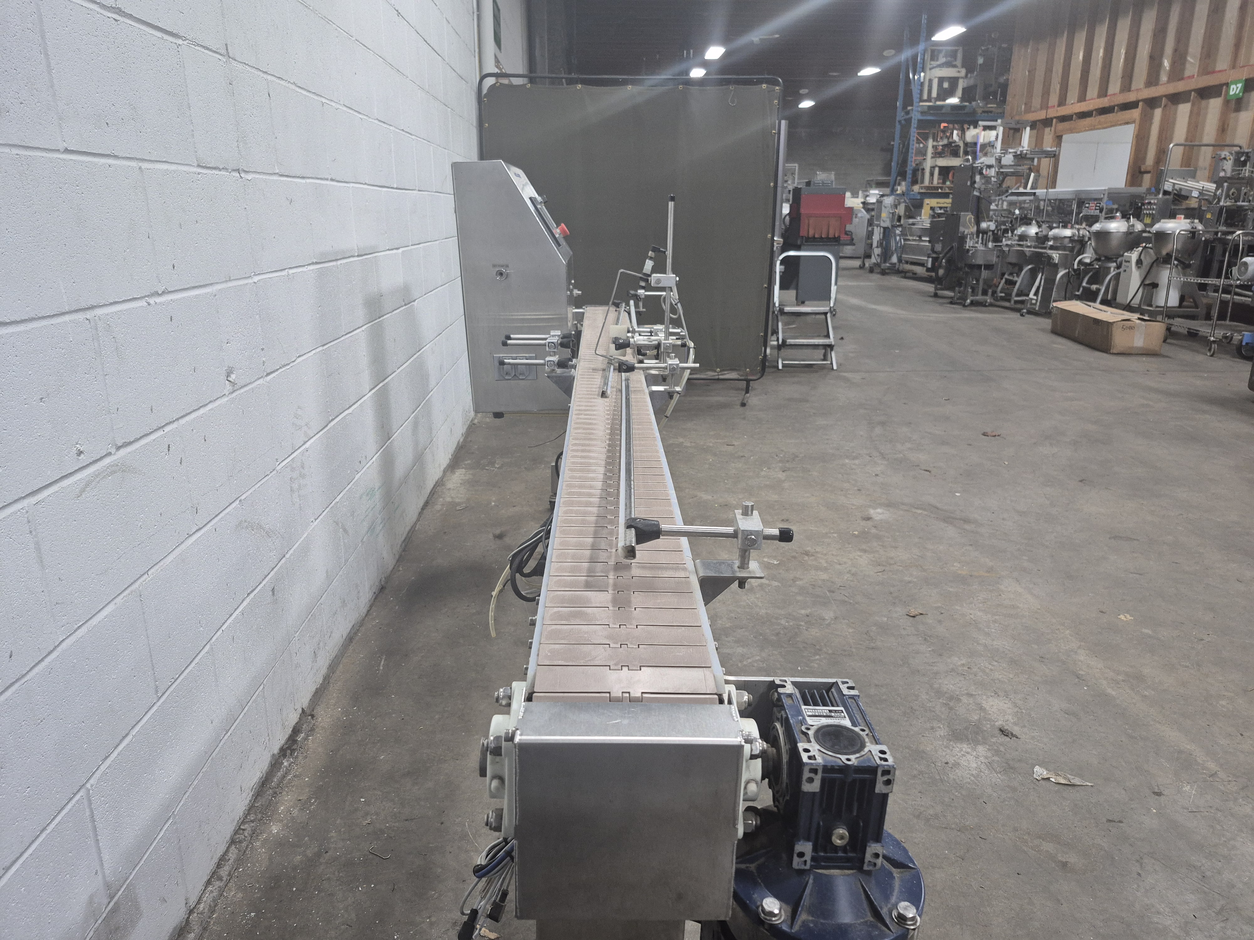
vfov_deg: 58.9
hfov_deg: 73.9
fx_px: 833
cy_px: 470
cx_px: 627
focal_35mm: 23
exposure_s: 1/120
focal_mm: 5.4
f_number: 1.8
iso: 320
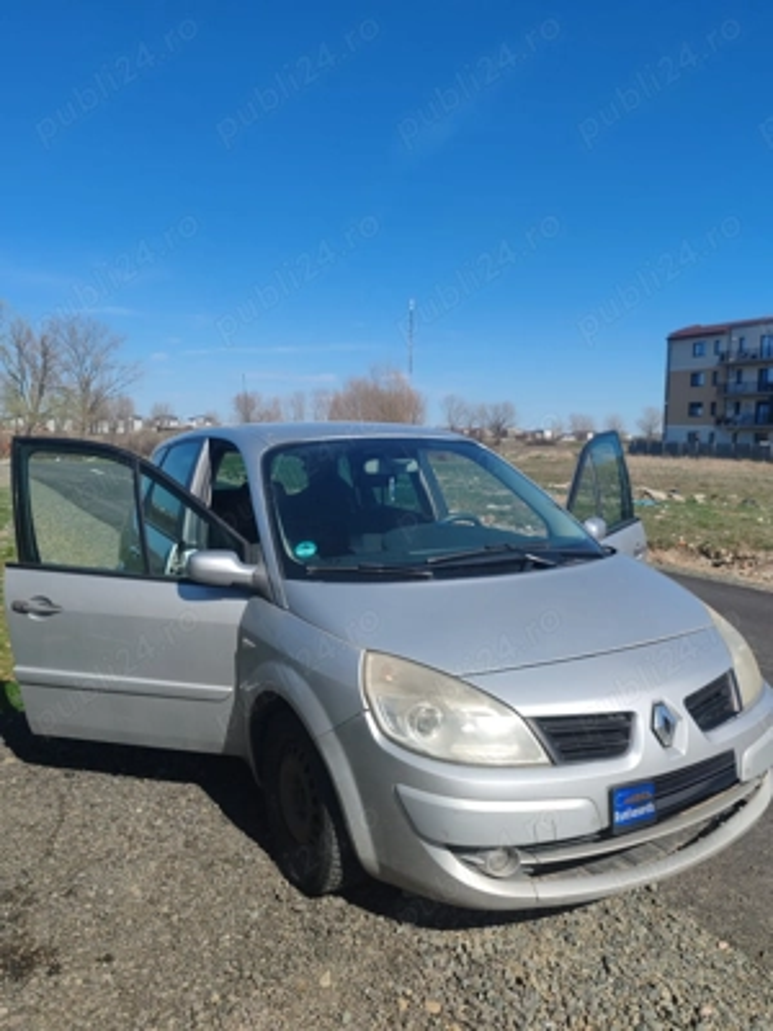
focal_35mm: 27
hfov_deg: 51.4
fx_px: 804
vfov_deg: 65.3
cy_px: 516
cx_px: 386
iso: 50
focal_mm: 6.12
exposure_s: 1/1000
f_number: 1.9
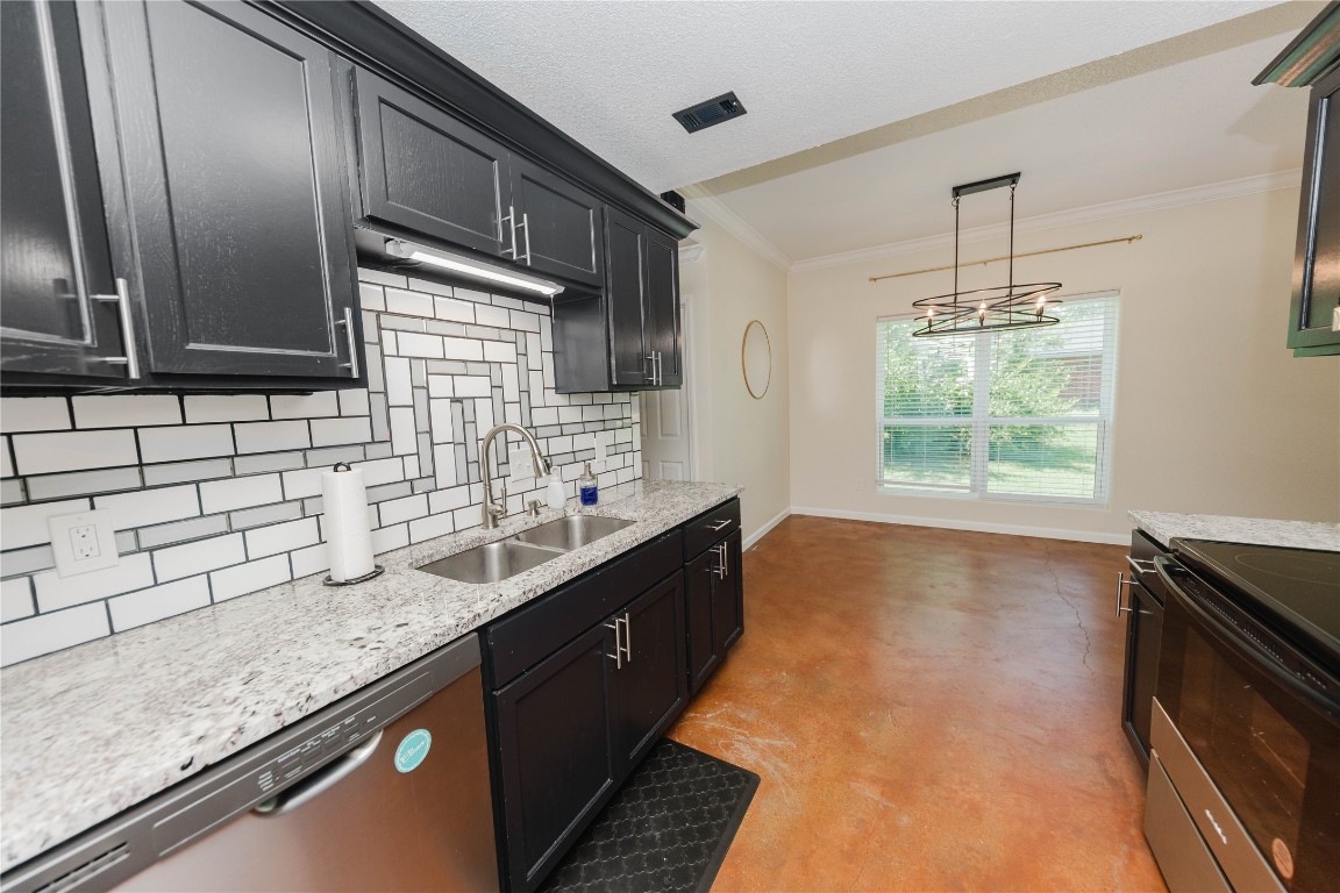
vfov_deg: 90.0
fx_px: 447
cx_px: 670
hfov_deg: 112.6
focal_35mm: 12
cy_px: 446
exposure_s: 1/200
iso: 250
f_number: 4
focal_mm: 12
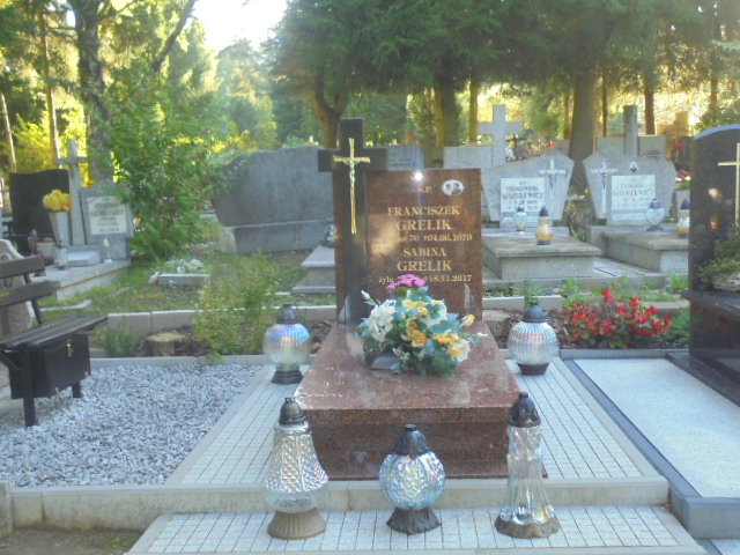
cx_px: 370
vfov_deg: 37.7
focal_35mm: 38
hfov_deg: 49.0
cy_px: 278
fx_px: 812
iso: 160
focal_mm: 6.9
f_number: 4.2
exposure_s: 1/30
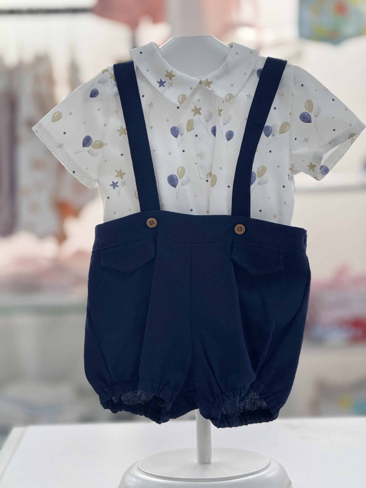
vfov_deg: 16.4
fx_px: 1692
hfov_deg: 12.3
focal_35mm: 120
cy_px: 244
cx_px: 183
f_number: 2.8
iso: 160
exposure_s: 1/100
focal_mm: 15.66
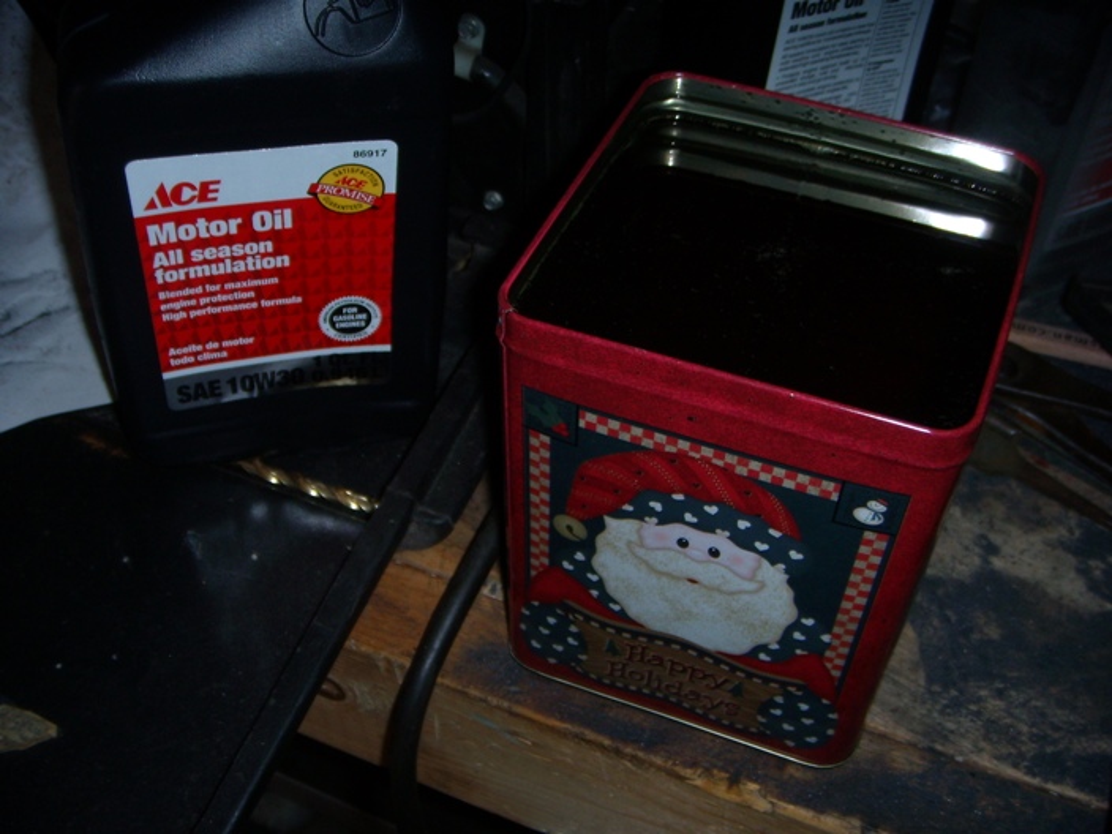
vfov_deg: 37.7
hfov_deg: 49.0
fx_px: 1221
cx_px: 556
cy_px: 417
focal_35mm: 38
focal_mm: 6.4
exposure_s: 1/60.2
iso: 64
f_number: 3.5
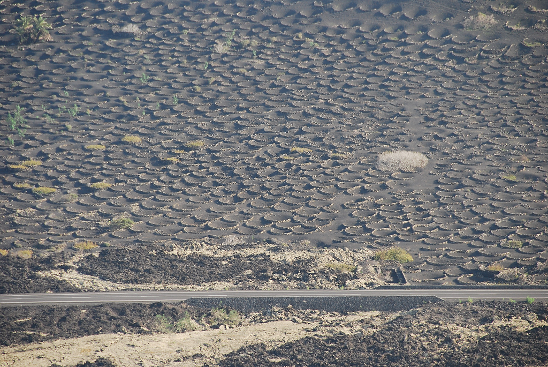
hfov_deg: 6.9
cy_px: 184
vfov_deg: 4.6
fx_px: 4571
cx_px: 274
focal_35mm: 300
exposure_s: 1/400
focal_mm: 200
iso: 400
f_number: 7.1
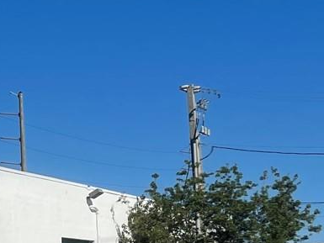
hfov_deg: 14.9
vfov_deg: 13.6
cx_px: -322
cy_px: 227
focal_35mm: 108
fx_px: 1011
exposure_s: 1/9091
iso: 32
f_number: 1.6
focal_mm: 4.2
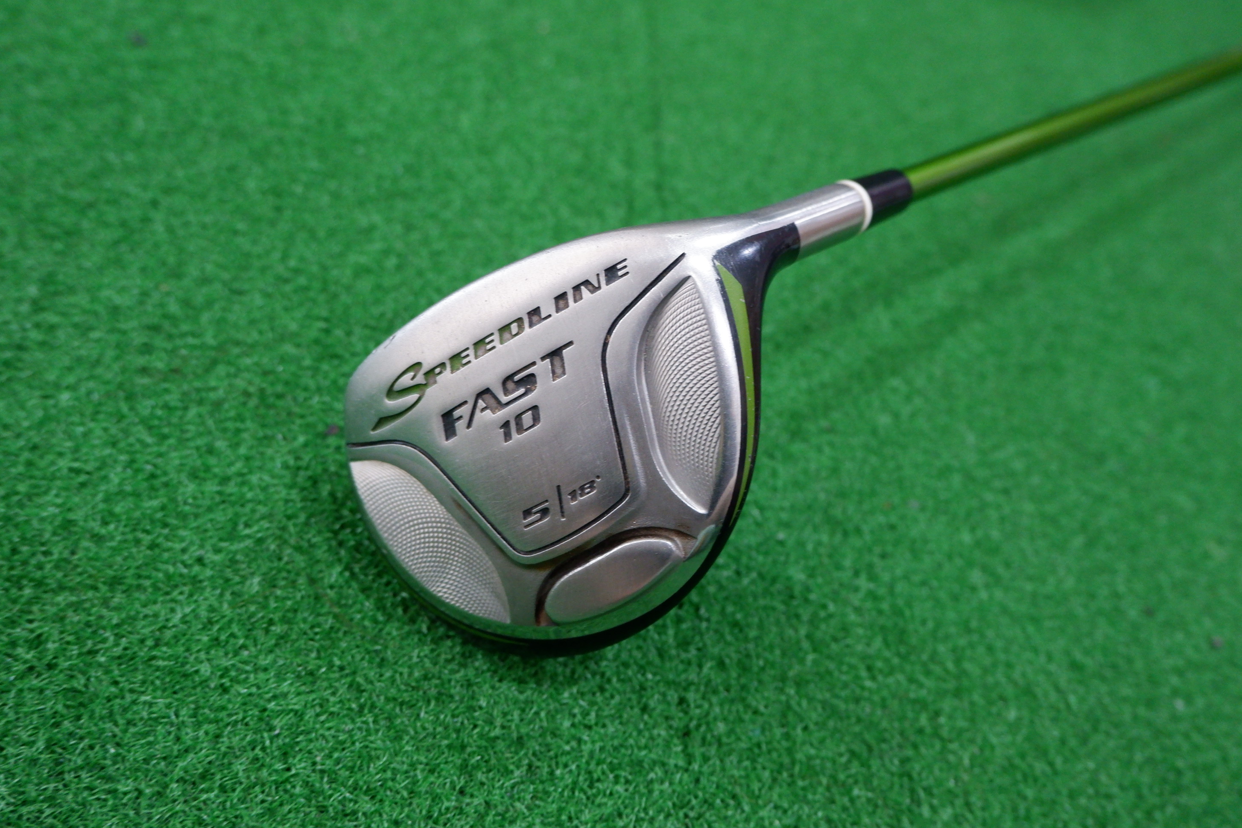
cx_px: 628
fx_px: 1069
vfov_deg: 42.3
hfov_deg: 60.3
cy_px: 410
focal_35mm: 31
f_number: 4.2
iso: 2500
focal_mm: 20.9
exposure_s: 1/30
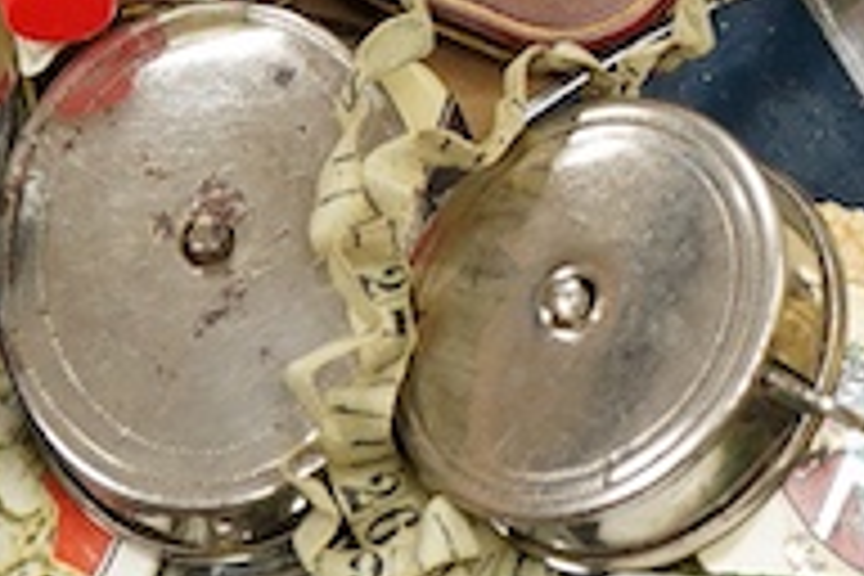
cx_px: 1022
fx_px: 5064
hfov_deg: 9.6
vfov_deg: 6.5
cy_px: -122
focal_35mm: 211
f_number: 8
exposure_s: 1/125
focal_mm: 30
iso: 1250
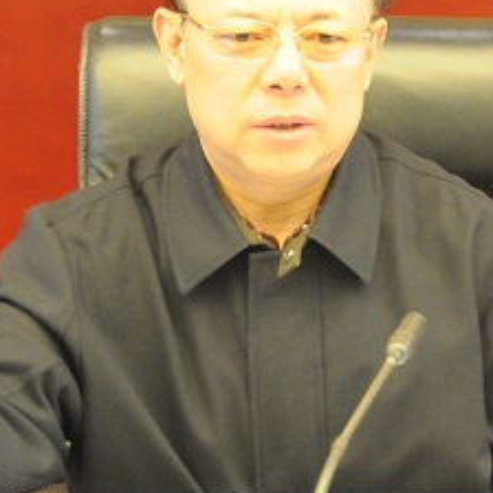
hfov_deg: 8.5
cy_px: 200
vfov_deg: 8.5
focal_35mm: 207
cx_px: 229
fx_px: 3335
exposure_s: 1/15
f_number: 4.8
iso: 3200
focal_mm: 52
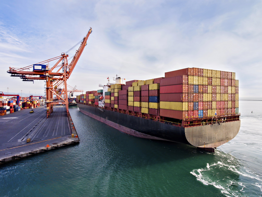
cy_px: 98
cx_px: 131
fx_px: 151
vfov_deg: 65.9
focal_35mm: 20
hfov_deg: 81.8
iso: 138
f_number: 2.8
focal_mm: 3.61
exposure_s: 1/25
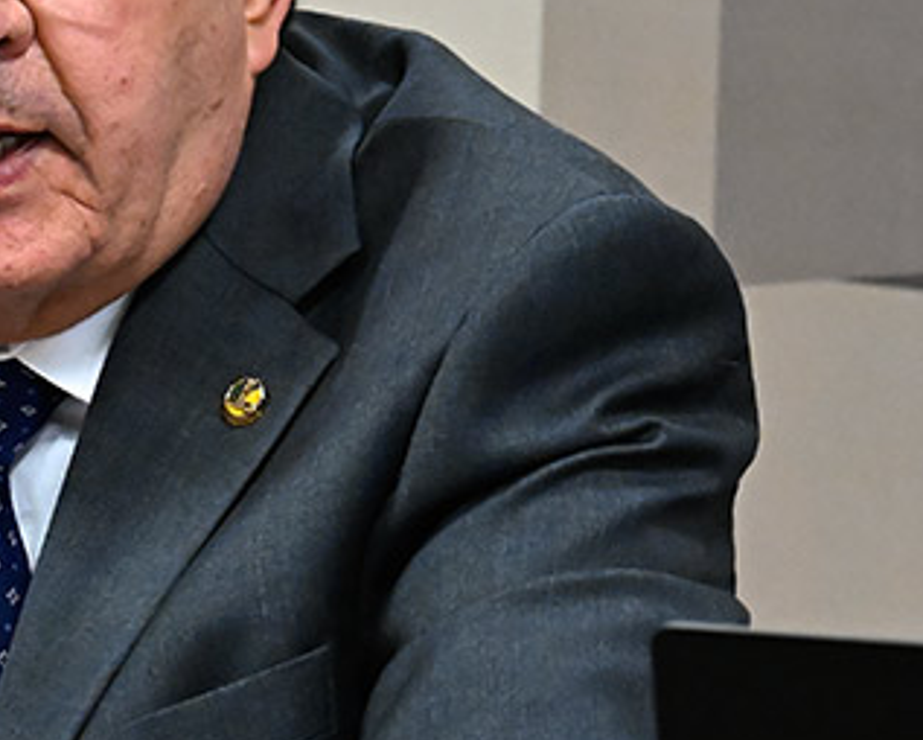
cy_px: 259
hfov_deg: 2.7
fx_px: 19216
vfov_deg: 2.2
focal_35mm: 703
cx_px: -61
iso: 6400
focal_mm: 185
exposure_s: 1/100
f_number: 9
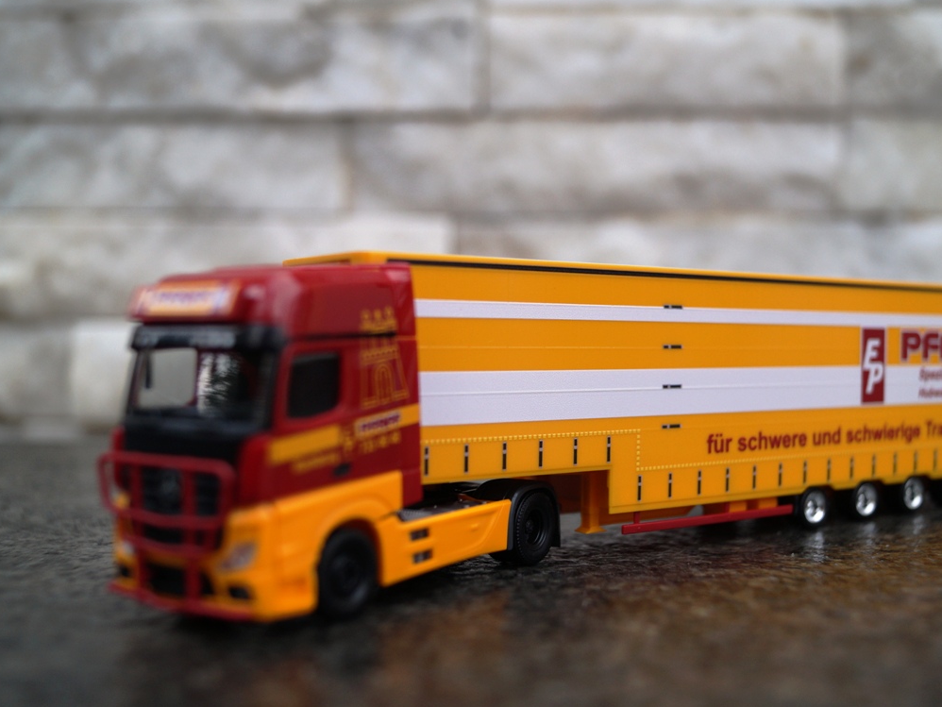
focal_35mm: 40
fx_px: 1089
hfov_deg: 46.6
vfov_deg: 36.0
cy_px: 356
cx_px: 540
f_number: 4
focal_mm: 24
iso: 320
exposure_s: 1/160
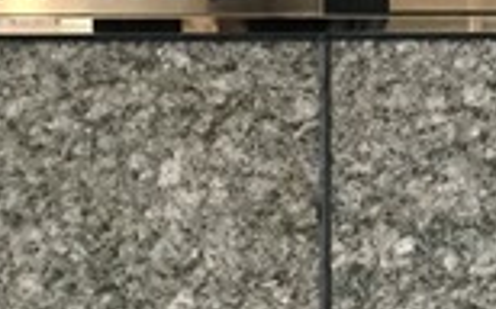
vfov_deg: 10.1
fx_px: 1729
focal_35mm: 128
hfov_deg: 16.3
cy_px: 0
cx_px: 329
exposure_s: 1/30
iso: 250
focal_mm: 4.15
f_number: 2.2
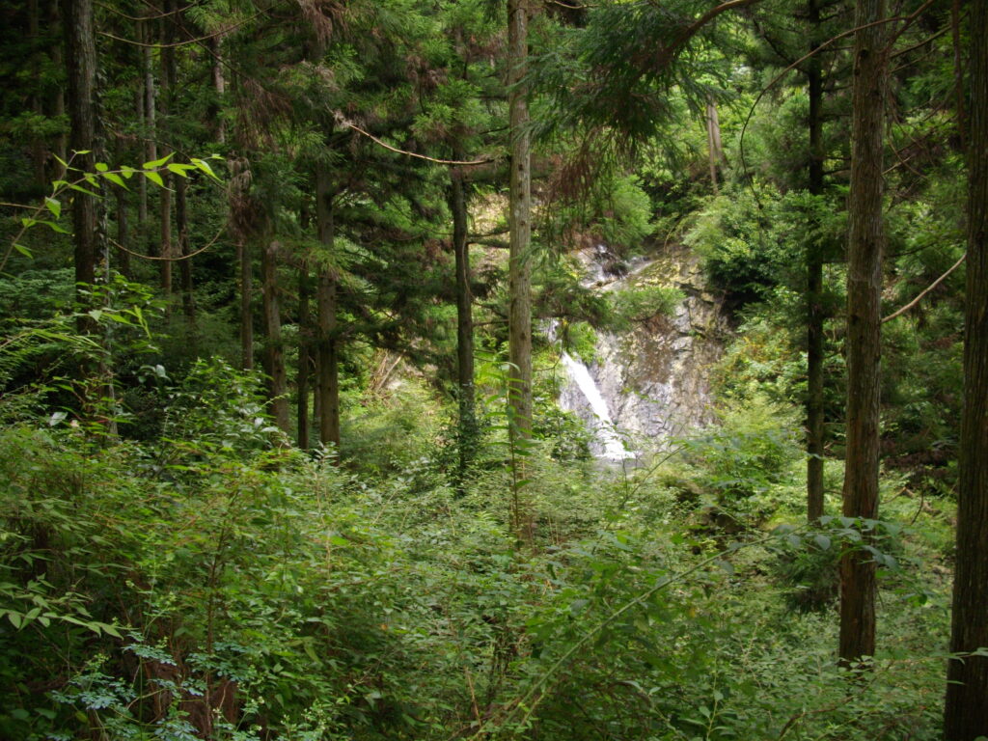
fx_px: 1056
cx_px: 494
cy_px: 370
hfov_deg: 50.1
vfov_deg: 38.7
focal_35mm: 37
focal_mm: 6.2
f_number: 2.8
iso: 119
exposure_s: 1/125
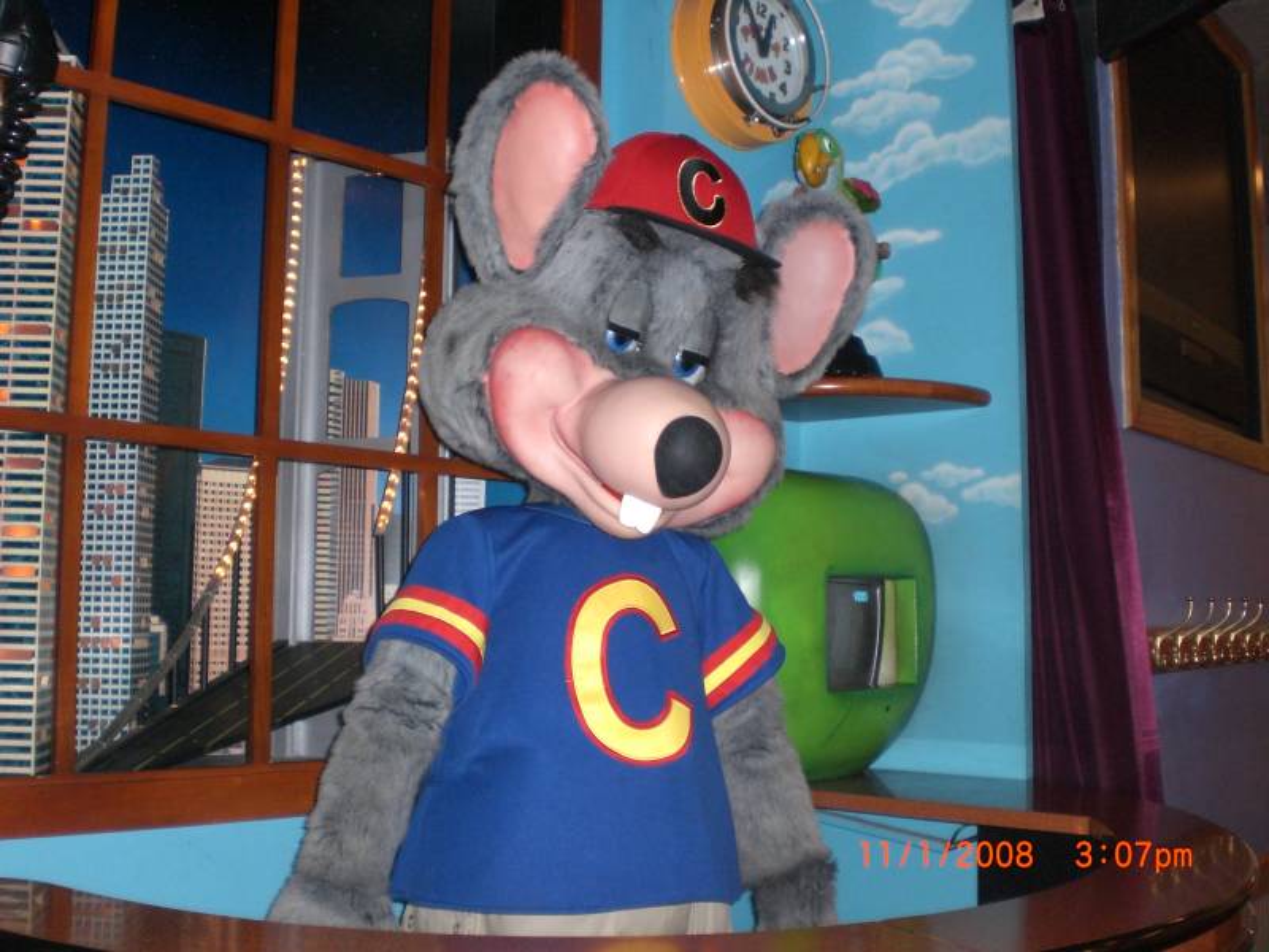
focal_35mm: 38
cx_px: 634
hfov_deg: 49.0
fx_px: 1393
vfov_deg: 37.7
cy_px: 476
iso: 200
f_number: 3.1
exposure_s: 1/60
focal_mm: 6.3
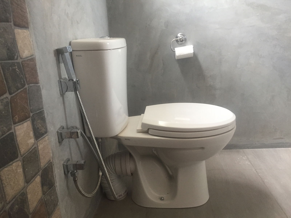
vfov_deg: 48.2
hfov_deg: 61.7
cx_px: 146
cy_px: 109
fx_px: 244
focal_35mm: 29
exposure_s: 1/33
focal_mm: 4.15
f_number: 2.2
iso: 160
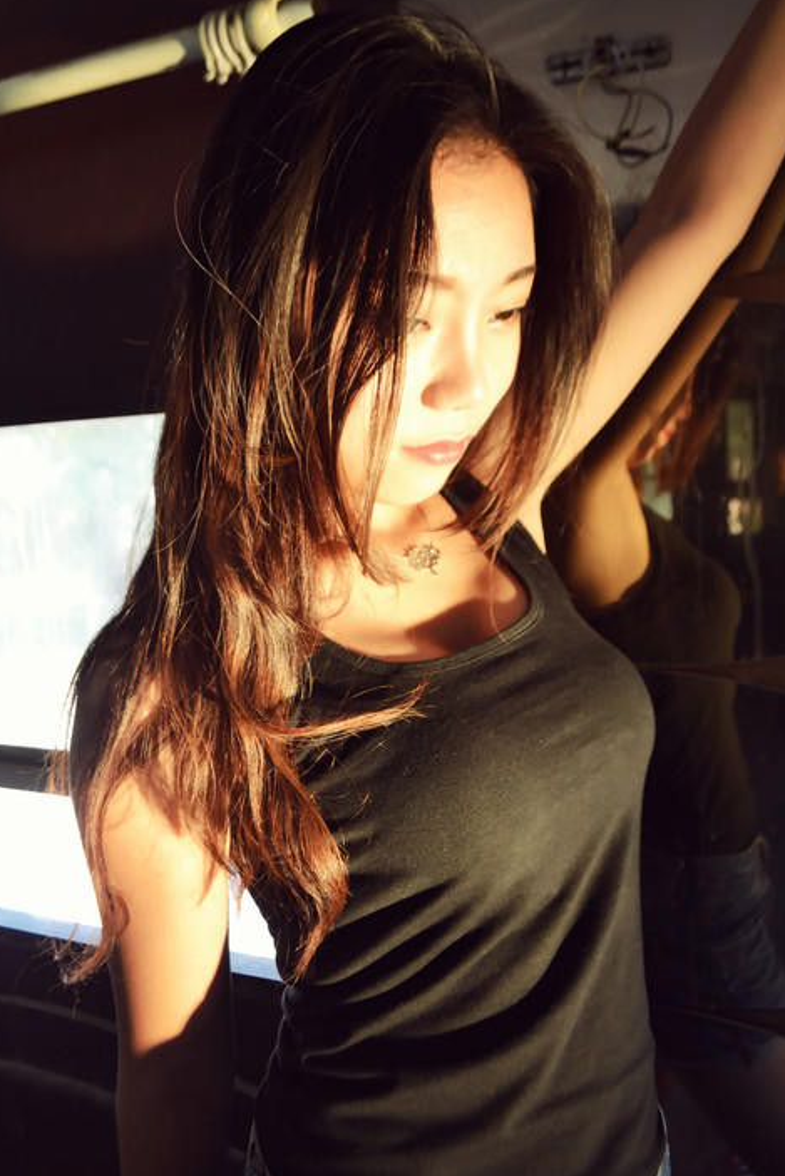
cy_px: 562
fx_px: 1046
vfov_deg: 58.7
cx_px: 407
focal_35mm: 32
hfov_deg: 41.1
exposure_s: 1/160
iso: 800
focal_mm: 20
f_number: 5
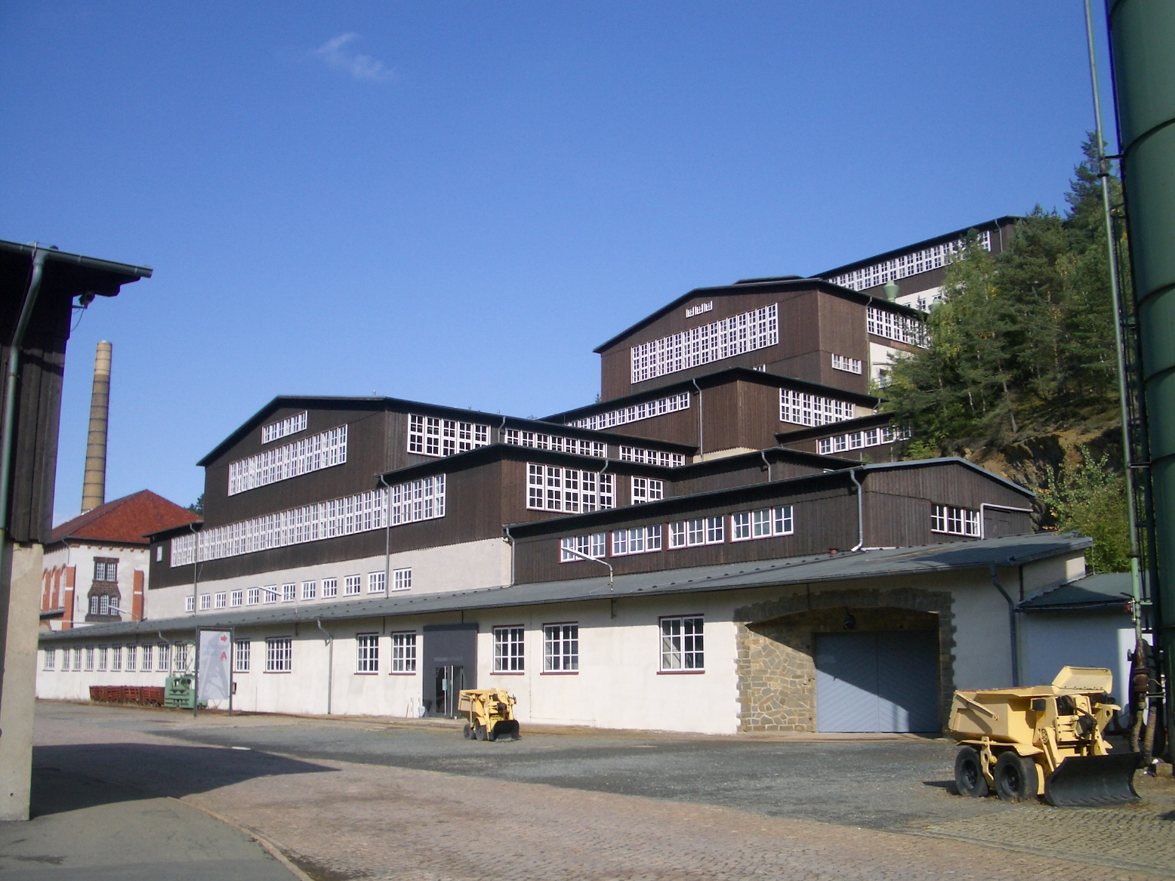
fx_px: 1222
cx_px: 603
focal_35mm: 36
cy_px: 435
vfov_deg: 39.7
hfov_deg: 51.3
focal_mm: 5.8
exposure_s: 1/500
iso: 50
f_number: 4.3
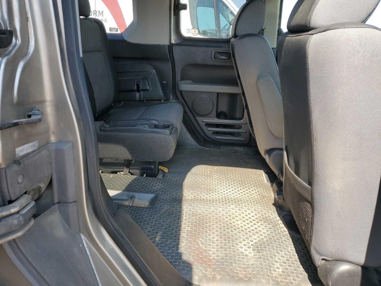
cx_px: 190
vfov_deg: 53.1
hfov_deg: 67.3
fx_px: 286
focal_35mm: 26
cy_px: 143
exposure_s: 1/667
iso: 50
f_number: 1.5
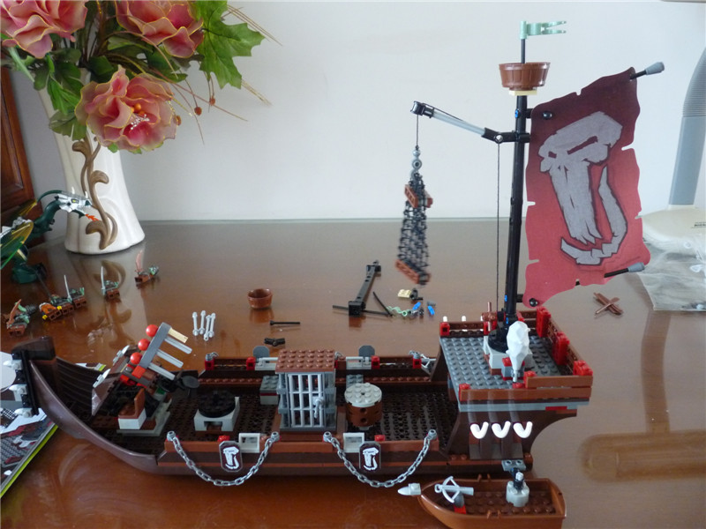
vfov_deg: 51.4
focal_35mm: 27
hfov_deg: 65.3
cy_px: 264
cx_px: 353
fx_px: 551
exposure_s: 1/15
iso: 400
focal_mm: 4.8
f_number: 2.8
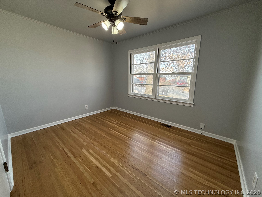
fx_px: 106
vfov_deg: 85.7
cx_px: 131
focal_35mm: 14
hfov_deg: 102.1
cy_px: 98
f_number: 2.2
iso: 80
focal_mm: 2.22
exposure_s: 1/120
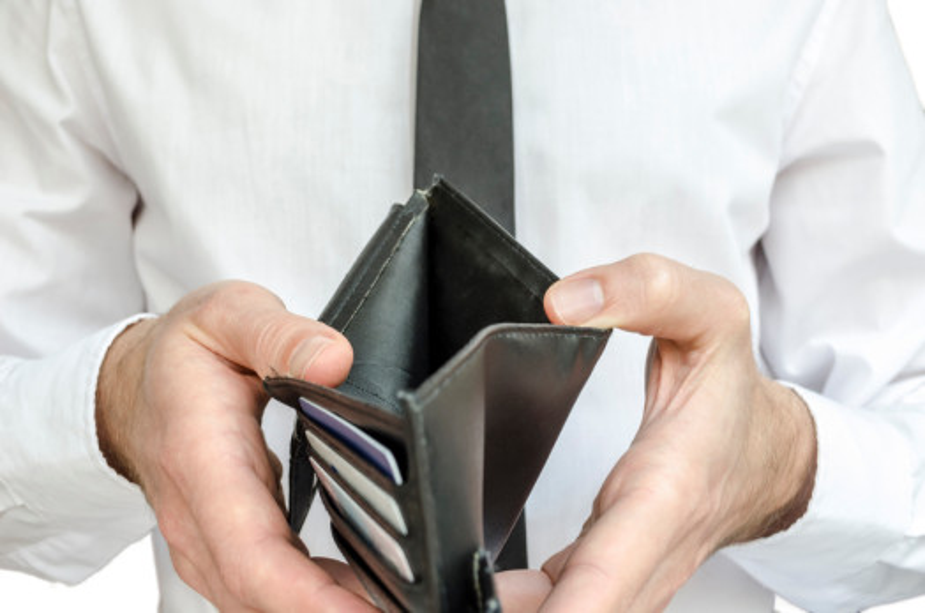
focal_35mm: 45
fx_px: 1154
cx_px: 462
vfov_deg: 29.7
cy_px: 306
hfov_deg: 43.7
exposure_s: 1/3
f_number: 8
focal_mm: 30
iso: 320
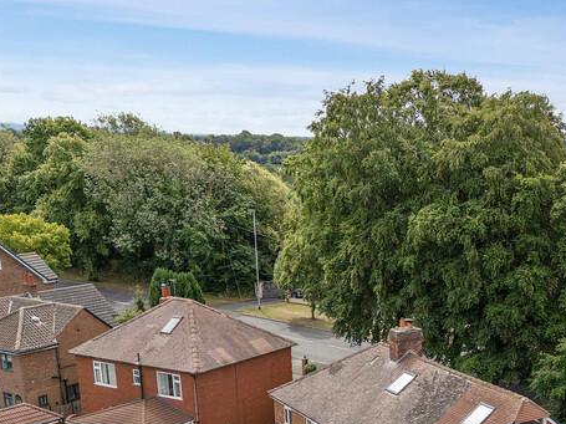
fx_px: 883
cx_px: 452
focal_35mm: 54
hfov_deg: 34.5
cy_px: 398
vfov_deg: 26.0
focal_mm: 6.72
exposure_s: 1/2000
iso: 100
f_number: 1.7
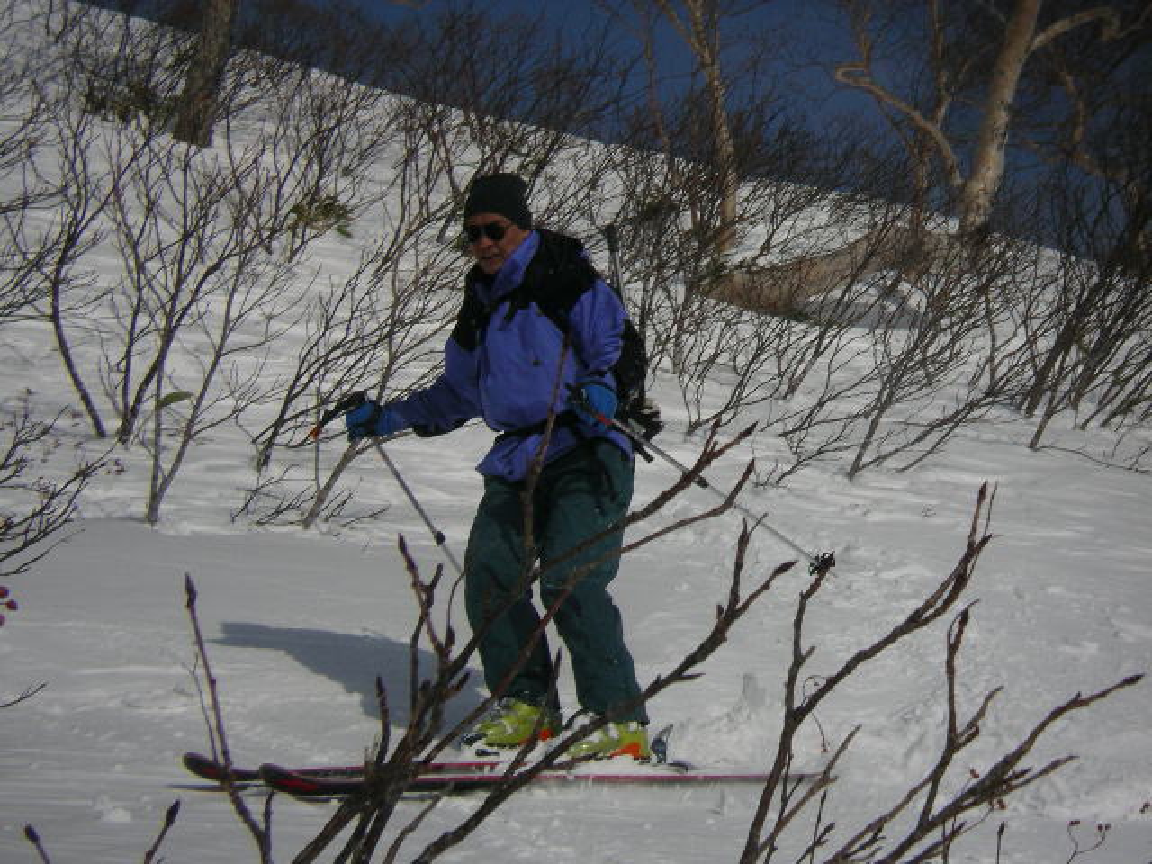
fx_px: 2862
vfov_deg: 17.2
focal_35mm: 86
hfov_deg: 22.8
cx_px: 576
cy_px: 432
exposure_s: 1/1000
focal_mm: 13.3
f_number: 9
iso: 50
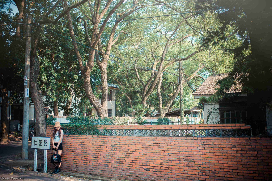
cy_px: 90
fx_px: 265
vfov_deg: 37.9
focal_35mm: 35
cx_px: 136
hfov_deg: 54.4
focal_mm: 35
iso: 100
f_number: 1.8
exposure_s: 1/500
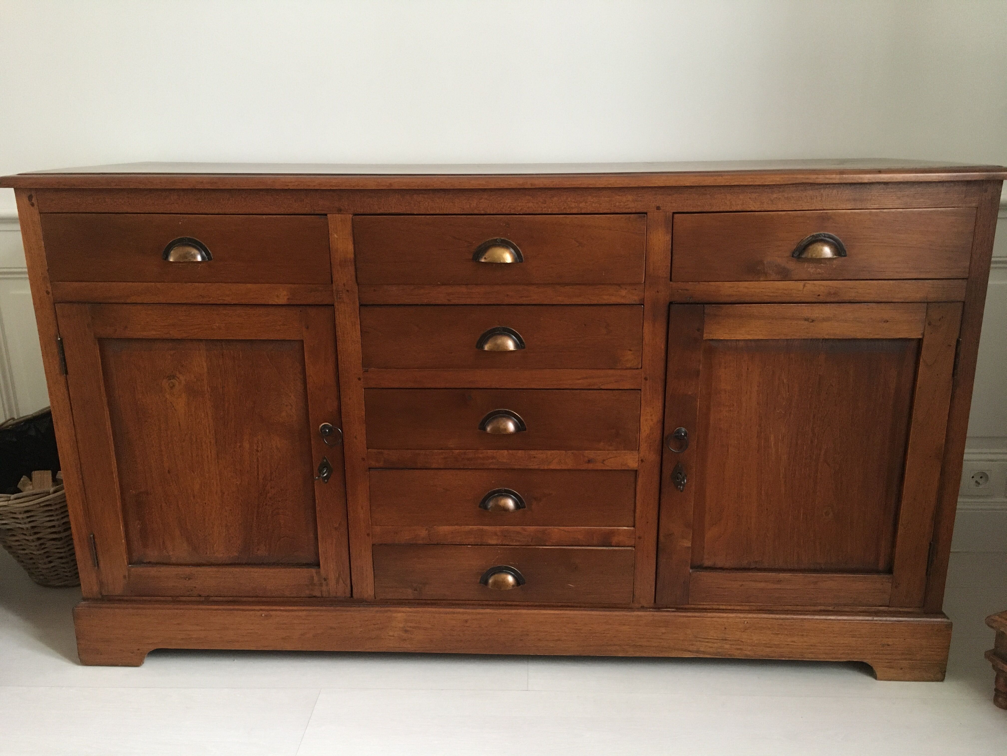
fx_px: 844
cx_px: 504
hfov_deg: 61.7
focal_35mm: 29
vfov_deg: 48.2
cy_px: 378
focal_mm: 4.15
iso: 200
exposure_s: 1/17
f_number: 2.2
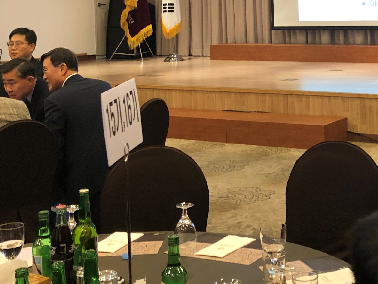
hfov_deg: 27.3
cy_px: 6
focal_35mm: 69
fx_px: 753
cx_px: 330
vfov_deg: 20.7
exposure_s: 1/15
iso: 50
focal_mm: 3.99
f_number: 1.8
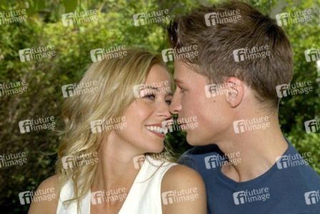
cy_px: 107
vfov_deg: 18.2
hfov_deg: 27.0
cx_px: 160
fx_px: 668
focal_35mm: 75
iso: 400
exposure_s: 1/400
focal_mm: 50
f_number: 7.1
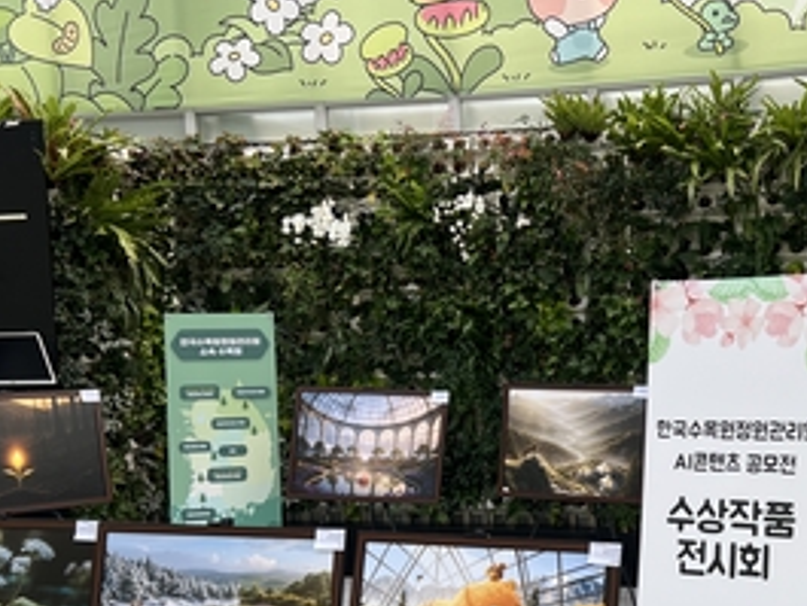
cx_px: 697
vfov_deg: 29.4
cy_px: 434
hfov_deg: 36.9
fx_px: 1143
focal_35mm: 49
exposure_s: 1/120
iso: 32
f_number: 1.5
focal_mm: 5.7
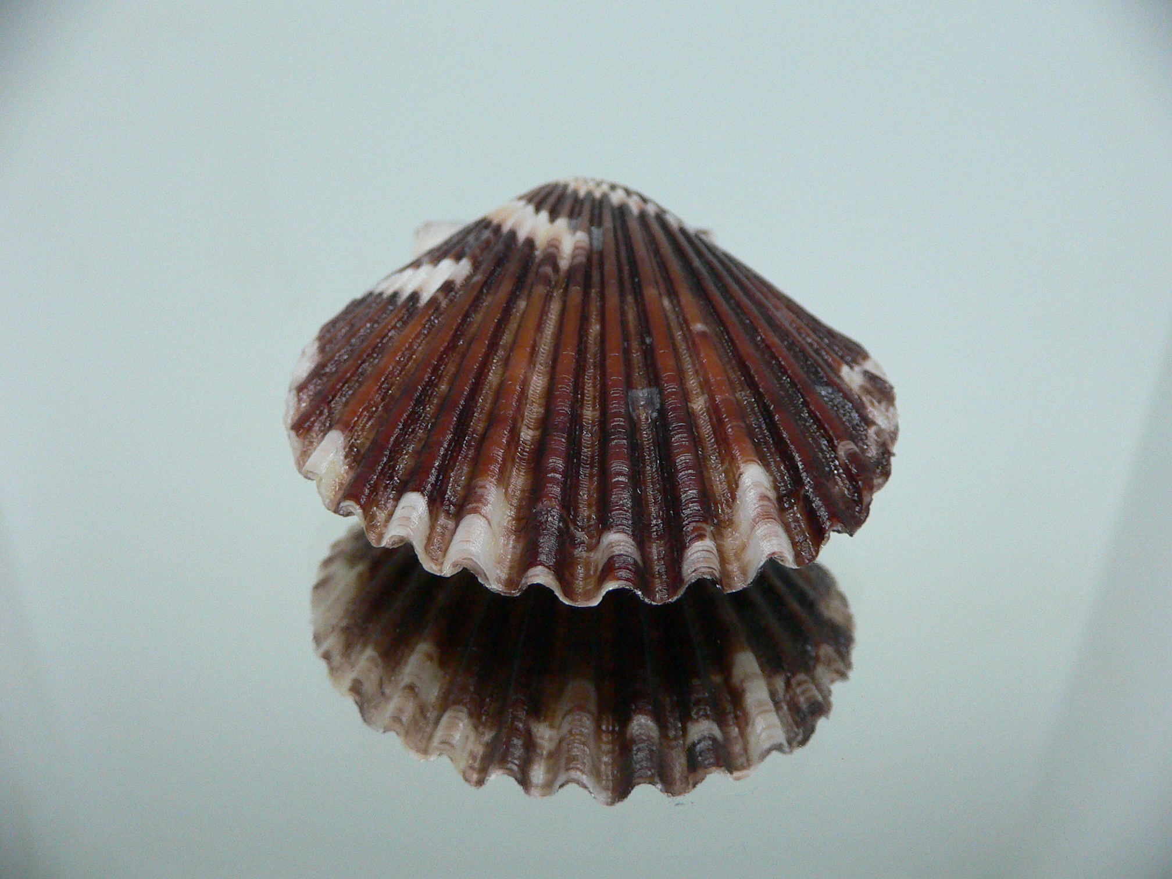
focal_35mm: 35
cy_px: 440
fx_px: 1185
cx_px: 586
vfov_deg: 40.7
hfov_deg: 52.6
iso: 200
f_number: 2.8
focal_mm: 4.6
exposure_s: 1/40
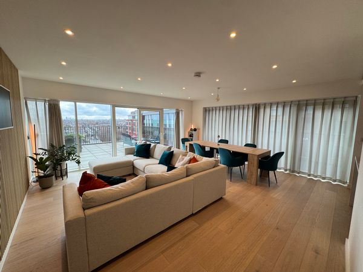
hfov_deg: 102.1
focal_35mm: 14
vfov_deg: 85.7
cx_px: 182
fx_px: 147
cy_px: 136
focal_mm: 2.22
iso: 64
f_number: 2.2
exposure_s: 1/102
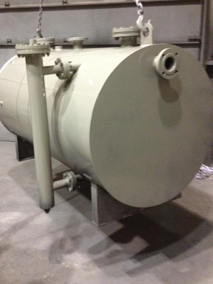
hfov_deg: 33.5
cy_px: 121
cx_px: 86
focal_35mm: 43
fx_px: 353
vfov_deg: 43.7
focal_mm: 4.28
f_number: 2.4
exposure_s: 1/15
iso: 400
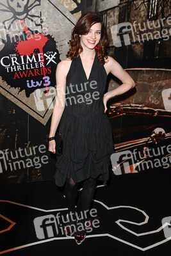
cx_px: 86
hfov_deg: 29.0
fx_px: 331
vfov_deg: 42.3
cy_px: 128
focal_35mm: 46
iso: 320
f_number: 5
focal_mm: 31
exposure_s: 1/160
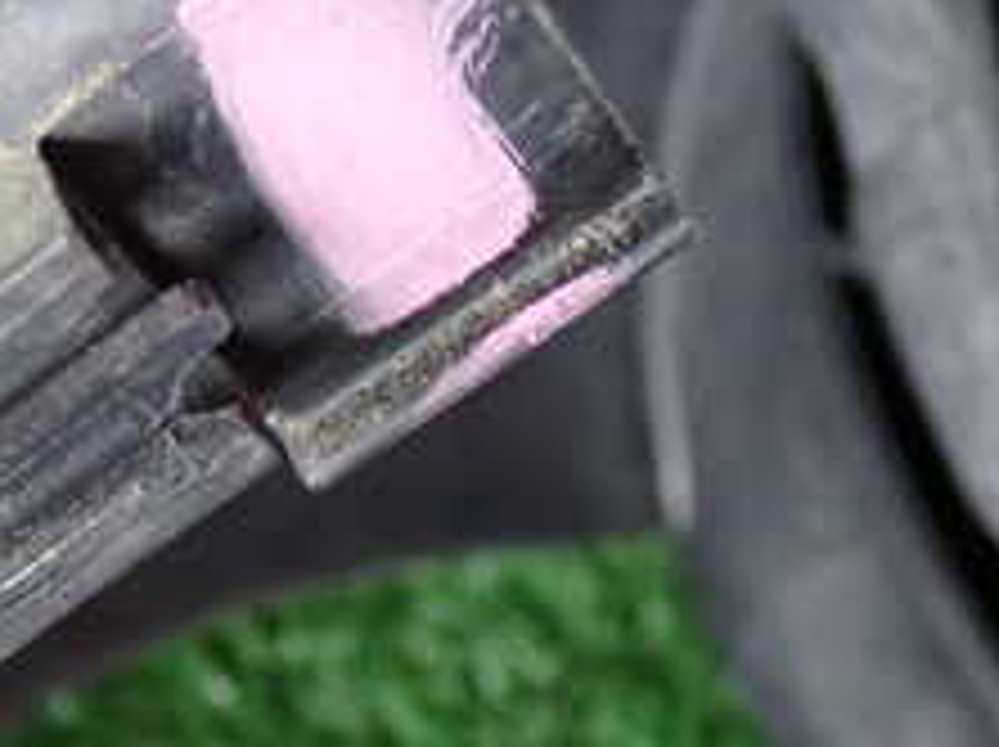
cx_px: -94
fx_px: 3200
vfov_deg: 13.3
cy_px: 392
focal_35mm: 111
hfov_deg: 17.2
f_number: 2.8
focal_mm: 7.31
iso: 800
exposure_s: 1/40
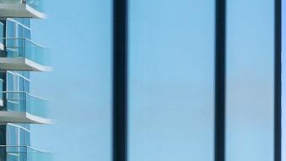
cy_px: 390
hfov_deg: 6.5
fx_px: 2442
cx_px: 549
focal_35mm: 322
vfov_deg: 3.7
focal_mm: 70
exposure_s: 1/320
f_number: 9
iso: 100
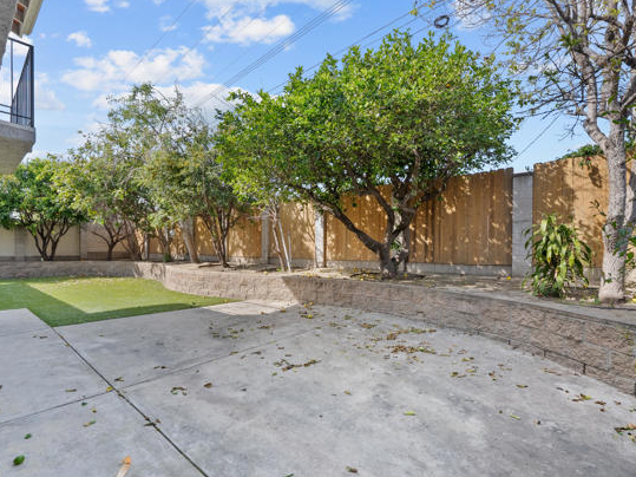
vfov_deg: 78.1
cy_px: 240
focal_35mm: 16
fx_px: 294
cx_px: 323
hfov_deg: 94.5
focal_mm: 14
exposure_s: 1/80
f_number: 9
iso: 250
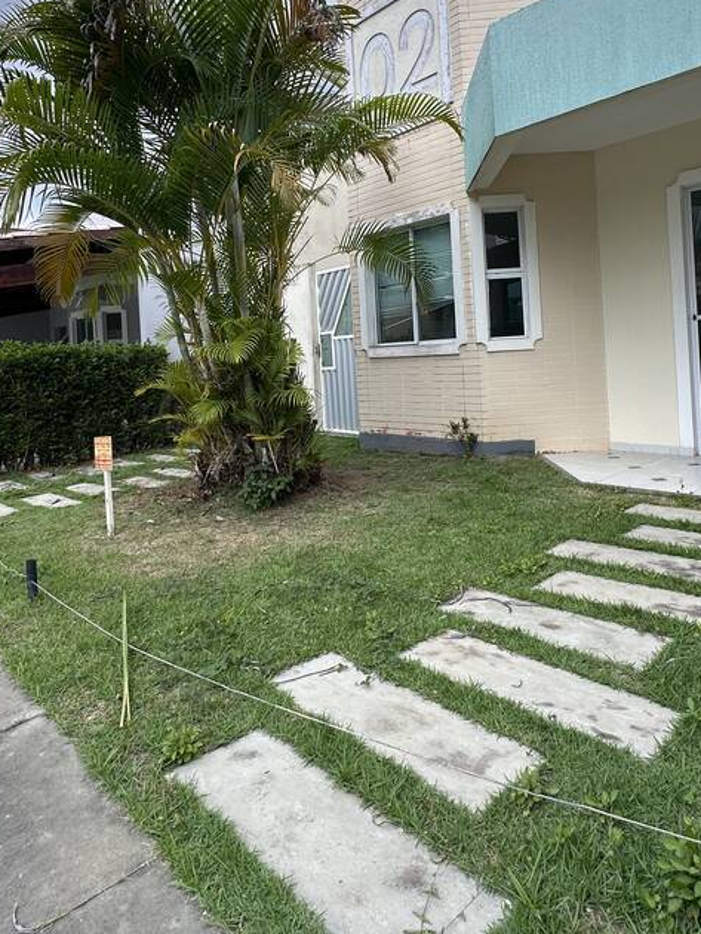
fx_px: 648
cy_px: 359
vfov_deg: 70.6
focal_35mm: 24
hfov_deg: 56.8
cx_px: 372
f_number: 2.2
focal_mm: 2.22
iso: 40
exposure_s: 1/596
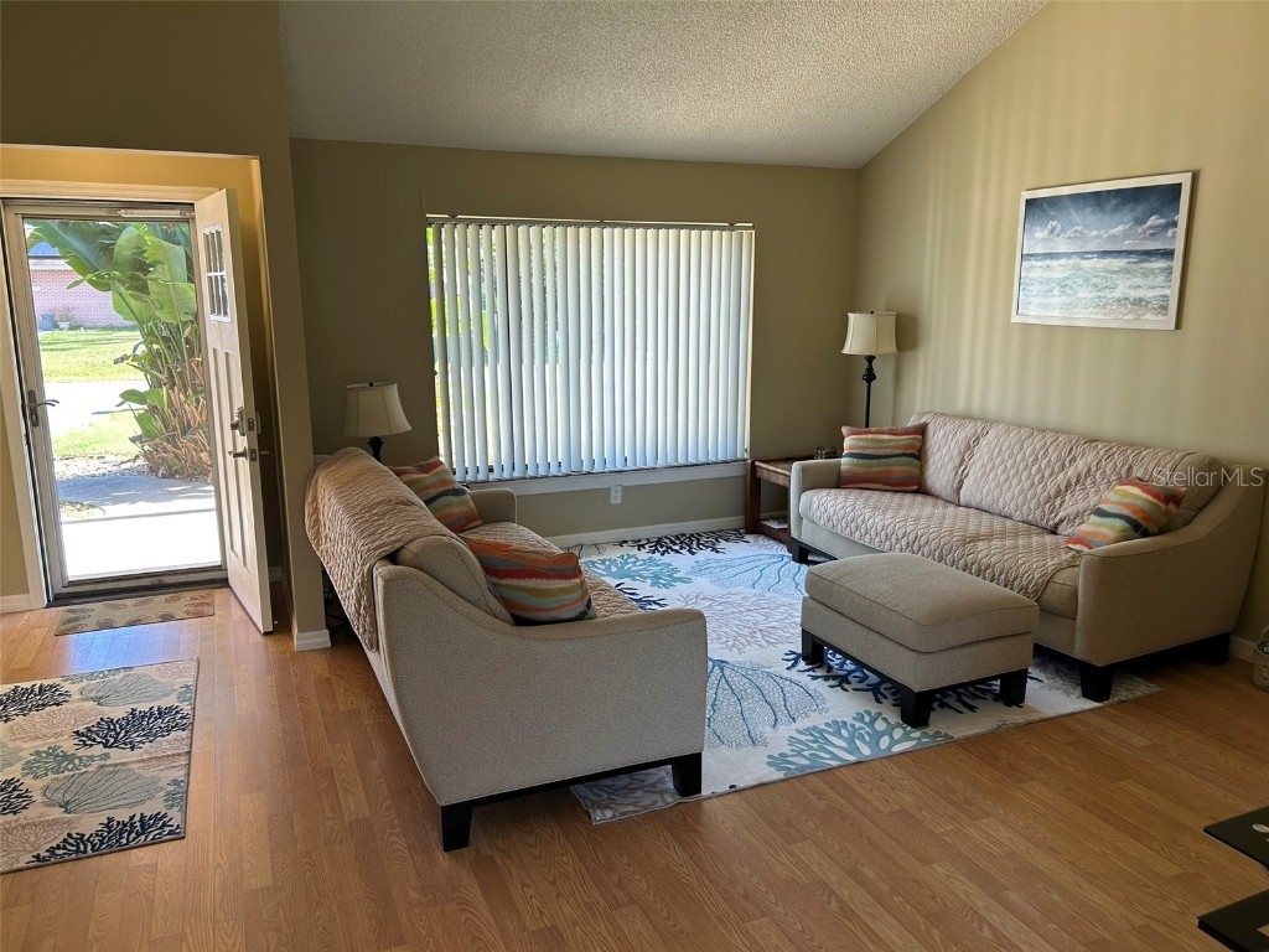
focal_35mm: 26
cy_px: 476
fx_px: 953
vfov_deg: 53.1
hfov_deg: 67.3
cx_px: 634
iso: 64
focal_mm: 5.7
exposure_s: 1/120
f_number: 1.5
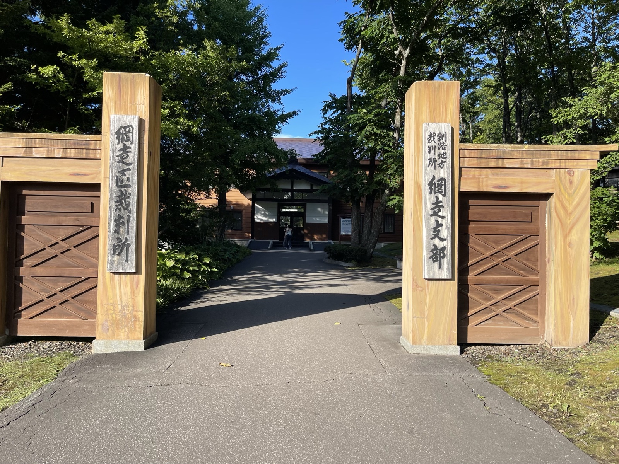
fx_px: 447
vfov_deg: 54.9
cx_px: 310
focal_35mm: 25
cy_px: 232
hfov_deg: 69.4
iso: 32
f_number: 1.6
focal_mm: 5.1
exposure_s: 1/1575
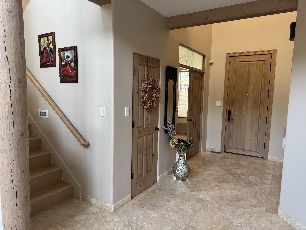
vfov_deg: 56.8
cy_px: 115
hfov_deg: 71.6
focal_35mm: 24
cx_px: 153
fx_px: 212
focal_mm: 6.76
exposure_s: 1/60
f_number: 1.78
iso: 125
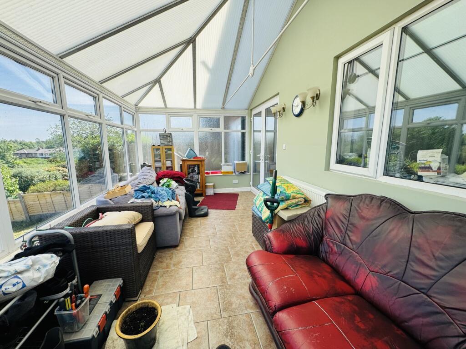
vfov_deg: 85.7
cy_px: 174
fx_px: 188
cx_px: 233
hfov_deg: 102.1
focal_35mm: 14
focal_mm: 2.22
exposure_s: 1/423
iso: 40
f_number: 2.2
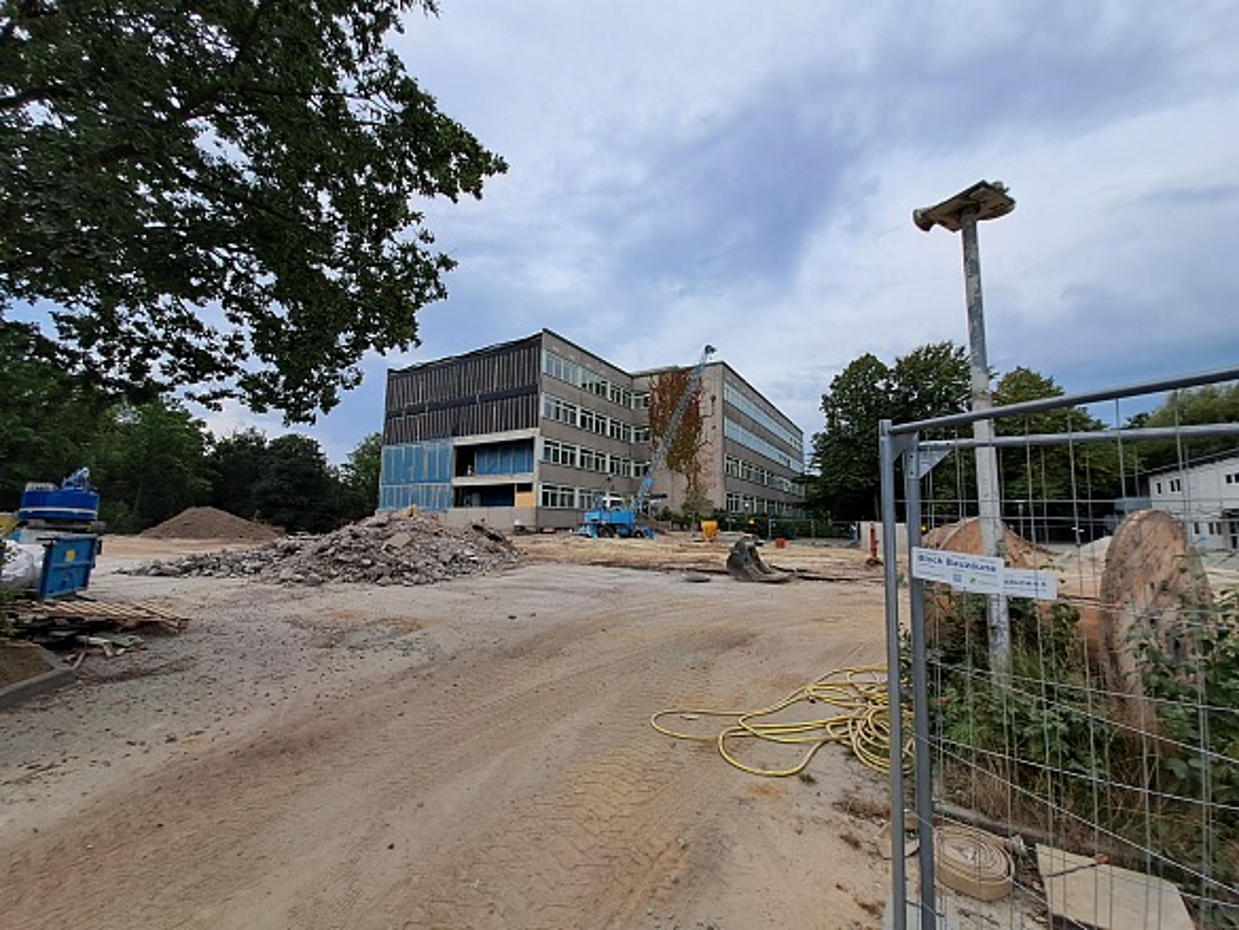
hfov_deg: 106.2
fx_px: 465
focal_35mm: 13
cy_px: 465
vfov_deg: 89.9
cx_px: 620
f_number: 2.2
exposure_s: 1/132
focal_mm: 1.42
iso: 40
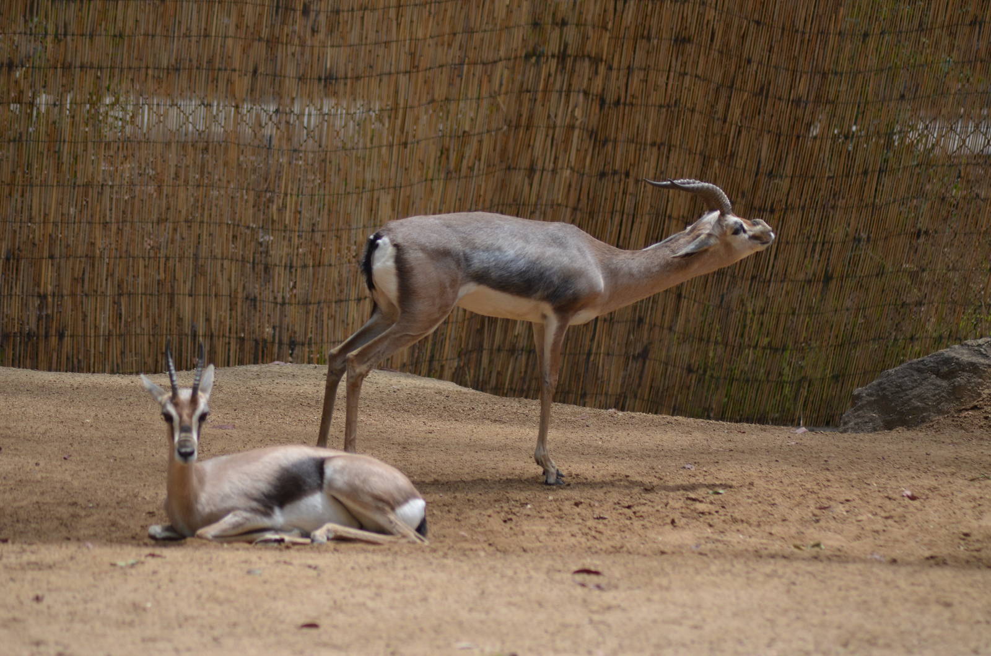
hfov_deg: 7.1
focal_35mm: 292
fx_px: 8036
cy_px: 328
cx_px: 496
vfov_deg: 4.7
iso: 400
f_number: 5
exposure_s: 1/1600
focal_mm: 195
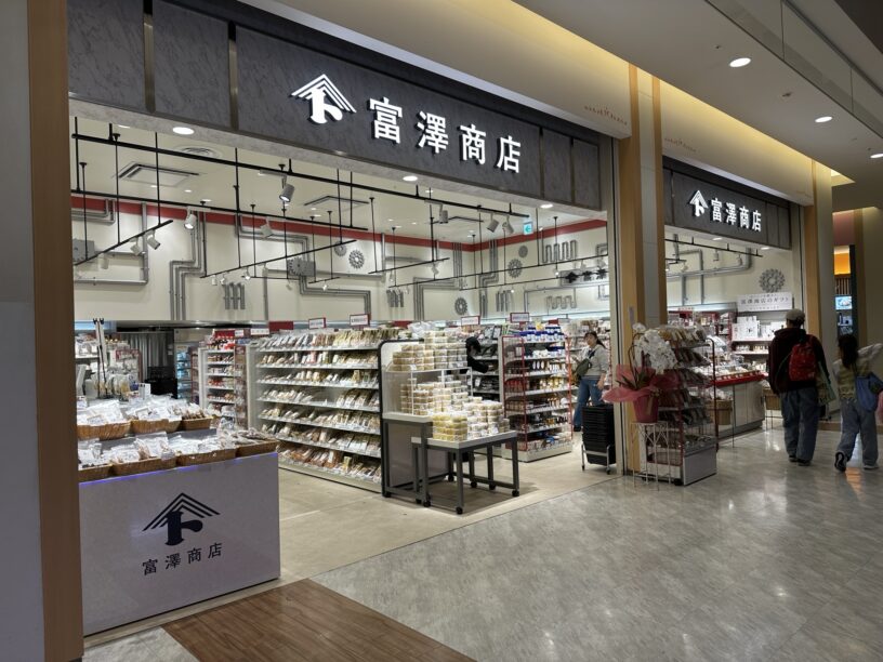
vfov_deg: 56.8
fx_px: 612
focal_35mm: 24
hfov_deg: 71.6
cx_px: 442
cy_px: 331
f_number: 1.78
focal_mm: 6.86
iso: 64
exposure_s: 1/165
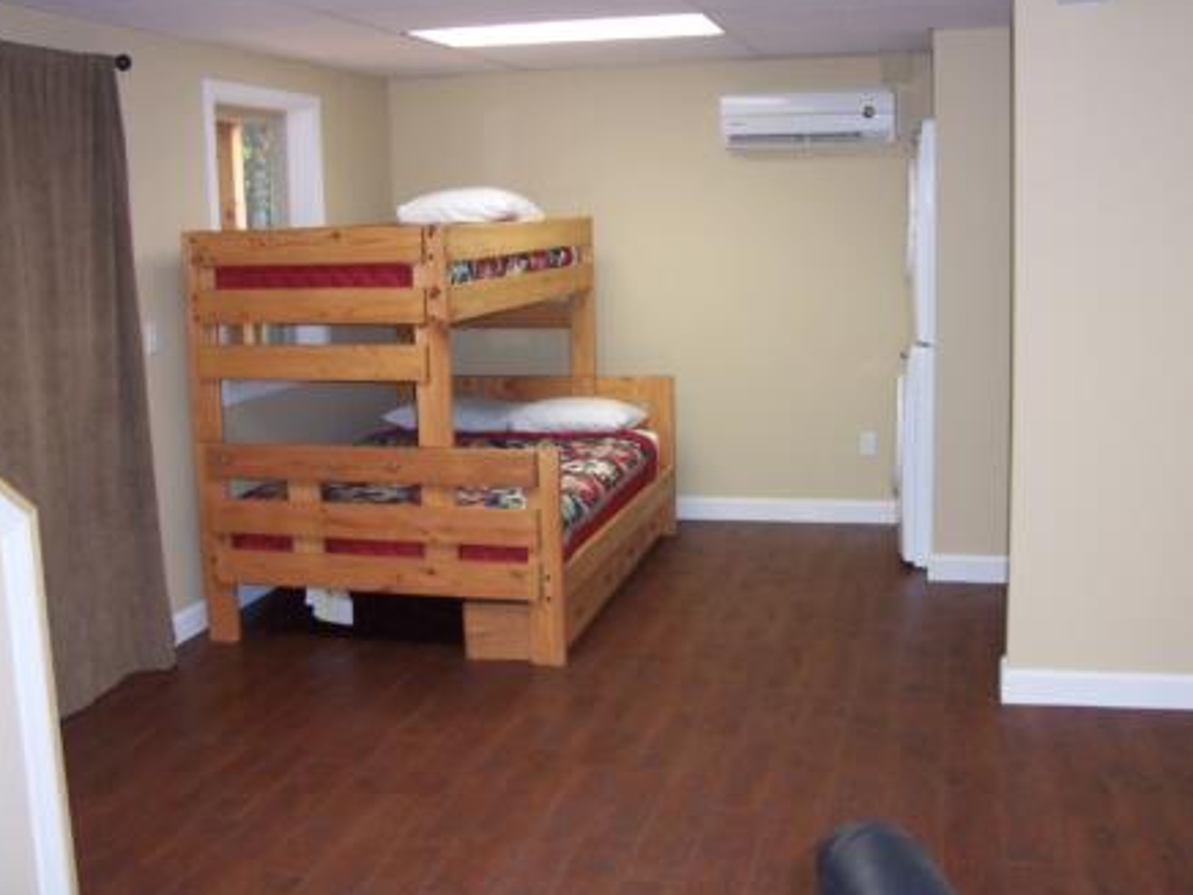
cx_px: 643
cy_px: 409
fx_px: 1344
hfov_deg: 47.8
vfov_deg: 36.8
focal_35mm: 39
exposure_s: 1/60
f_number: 2.7
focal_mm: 5.6
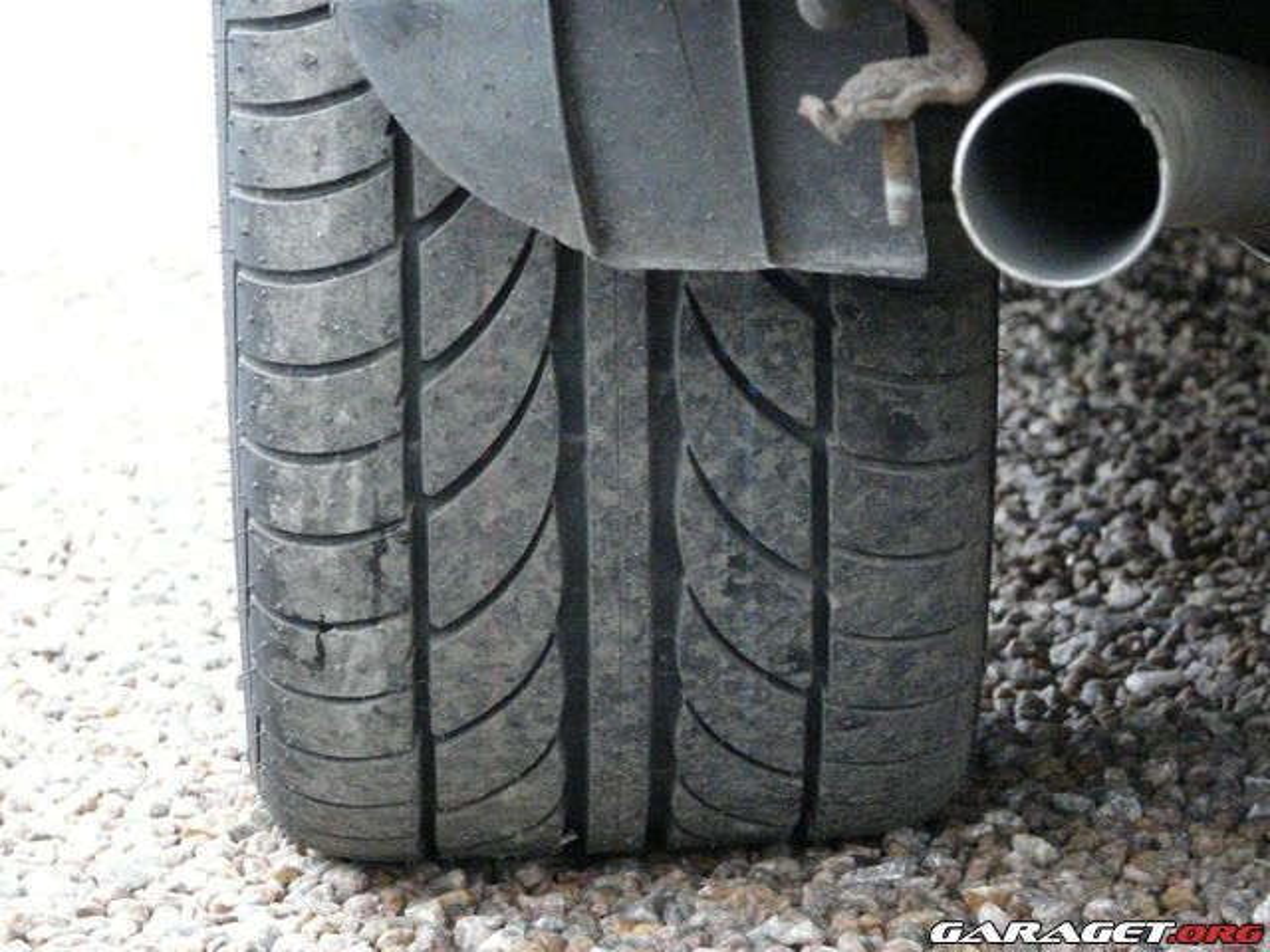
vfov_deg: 8.0
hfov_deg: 10.6
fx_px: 6824
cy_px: 476
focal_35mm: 186
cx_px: 635
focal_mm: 30.6
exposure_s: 1/80
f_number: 3.6
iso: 800
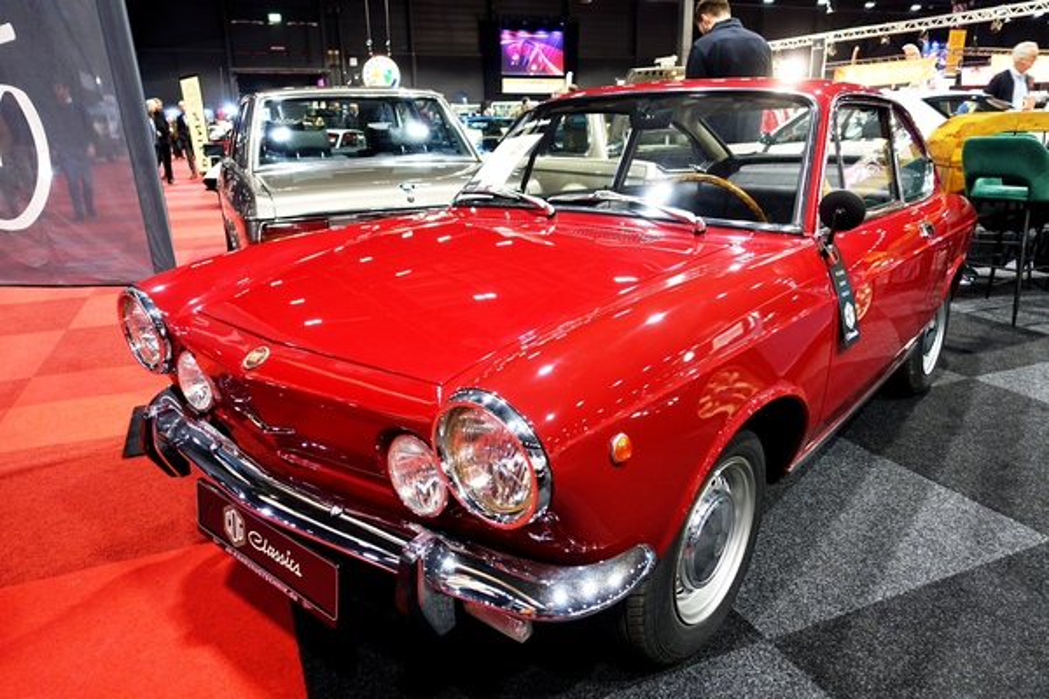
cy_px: 350
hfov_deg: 73.7
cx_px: 524
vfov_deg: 53.1
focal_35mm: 24
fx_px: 699
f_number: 1.8
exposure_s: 1/30
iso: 320
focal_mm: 8.8
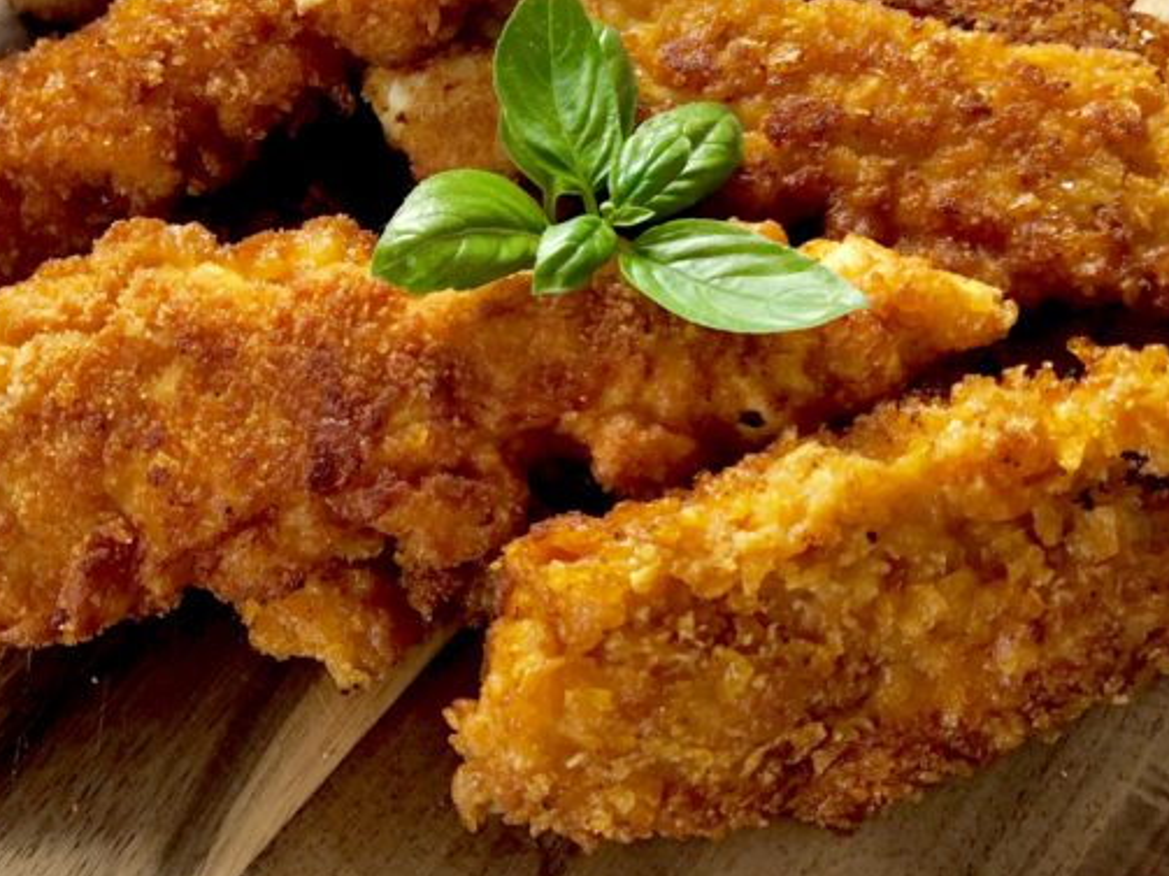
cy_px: 346
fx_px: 1924
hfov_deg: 32.8
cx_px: 230
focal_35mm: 57
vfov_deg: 25.6
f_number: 1.8
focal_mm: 3.99
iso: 32
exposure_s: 1/24
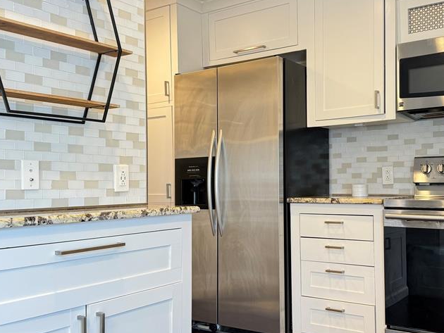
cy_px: 182
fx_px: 500
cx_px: 261
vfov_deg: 36.8
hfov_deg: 47.6
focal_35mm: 39
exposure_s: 1/60
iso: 200
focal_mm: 6.76
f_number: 1.78
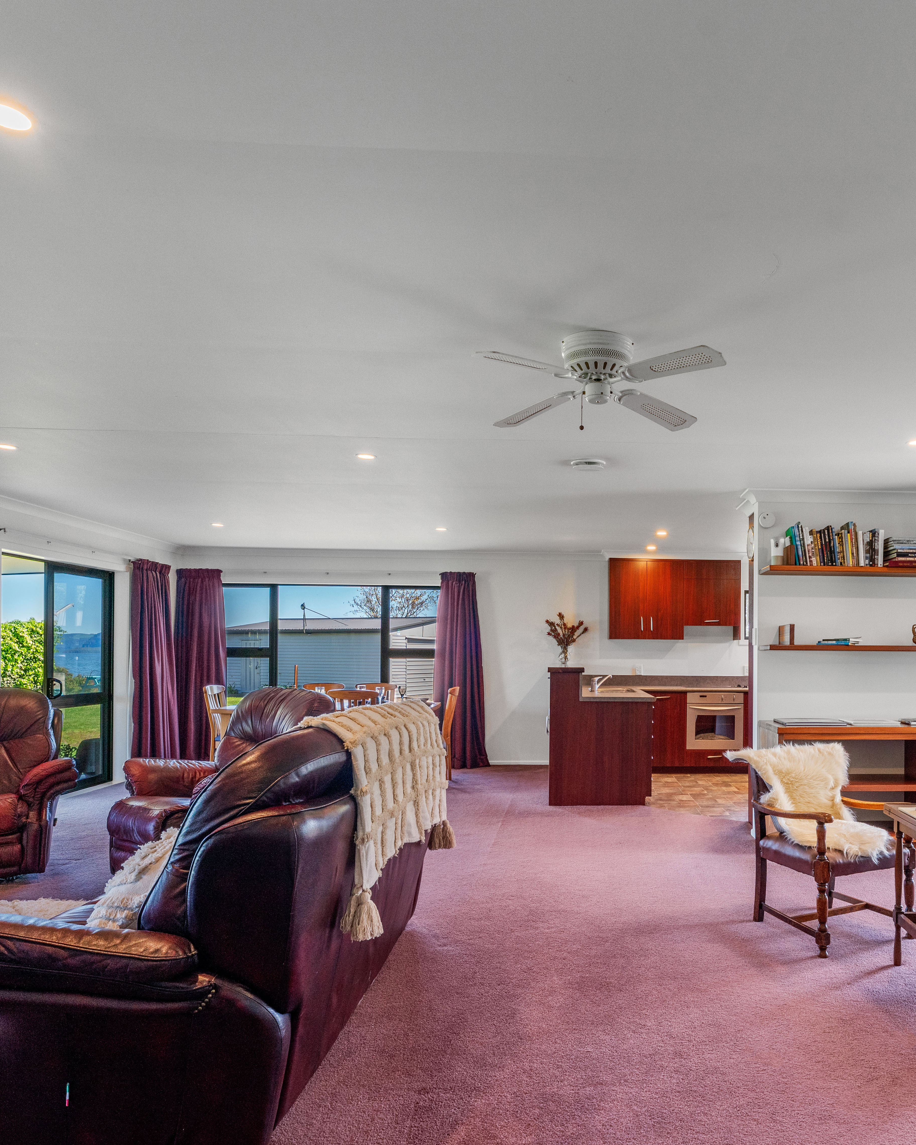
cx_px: 622
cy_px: 648
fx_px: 829
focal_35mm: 24
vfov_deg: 68.9
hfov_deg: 56.4
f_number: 8
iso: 640
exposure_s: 1/13
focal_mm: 14.9
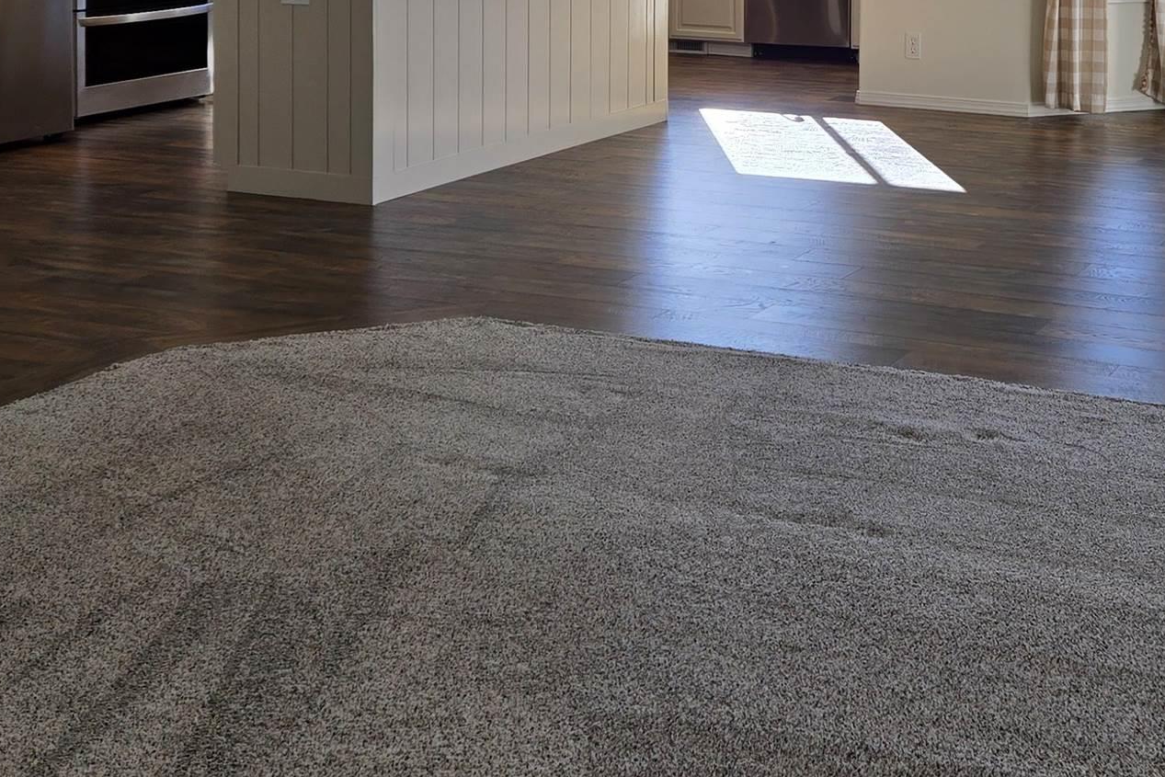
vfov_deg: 22.0
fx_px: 1877
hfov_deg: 33.3
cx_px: 956
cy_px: -90
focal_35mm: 58
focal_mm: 5.4
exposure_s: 1/220
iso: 25
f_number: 1.8
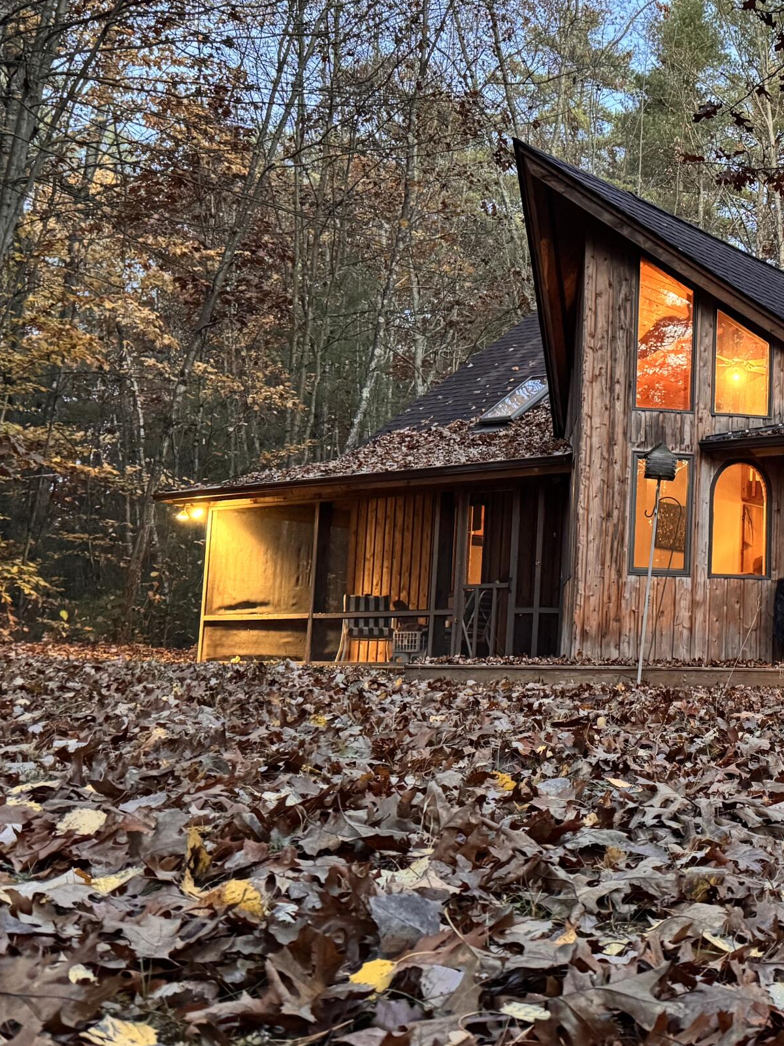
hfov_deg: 29.4
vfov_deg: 42.1
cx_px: 839
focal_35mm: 45
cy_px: 492
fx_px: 1359
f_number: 1.78
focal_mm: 6.76
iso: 800
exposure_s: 1/30
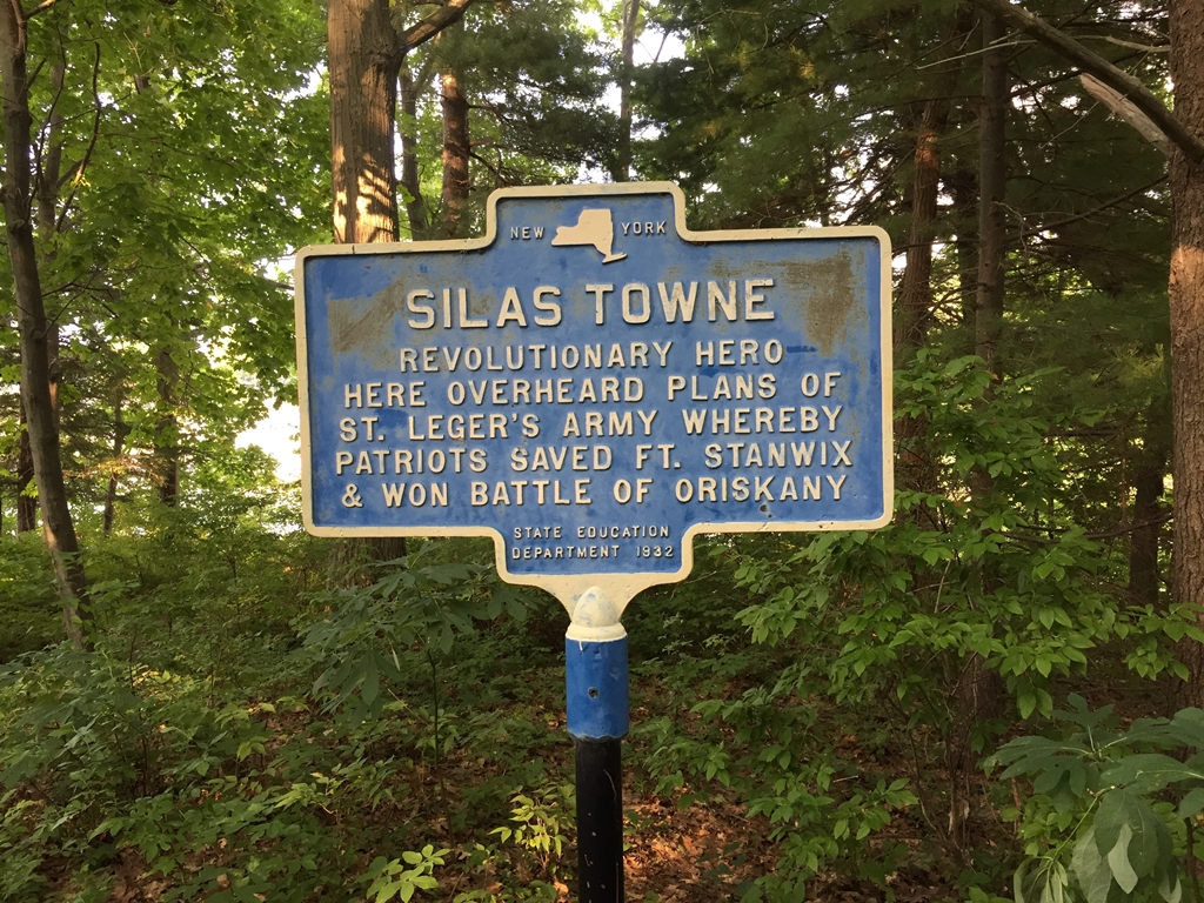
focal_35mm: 29
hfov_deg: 61.7
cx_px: 602
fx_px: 1009
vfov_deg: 48.2
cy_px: 452
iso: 40
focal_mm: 4.15
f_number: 2.2
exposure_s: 1/40
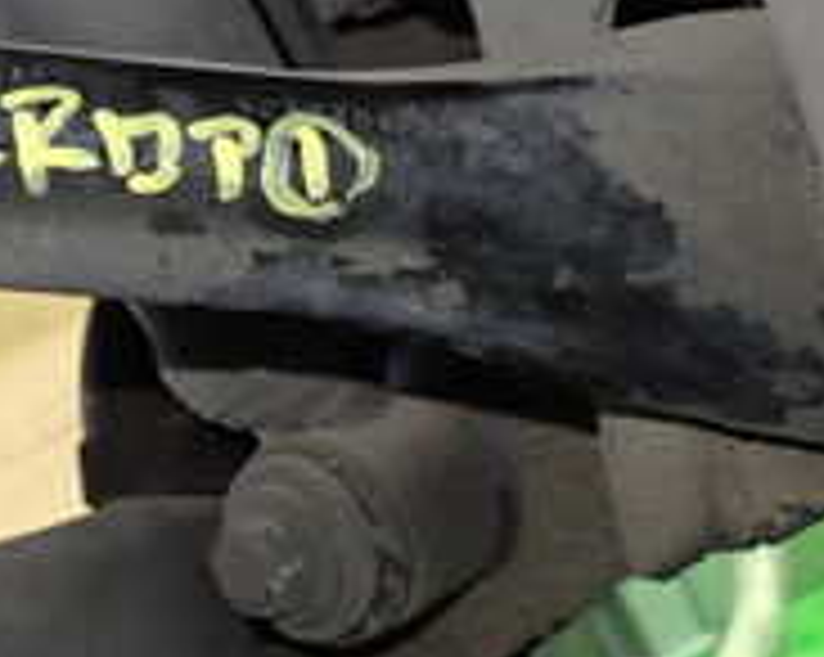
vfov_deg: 19.1
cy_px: 279
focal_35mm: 80
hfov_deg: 23.1
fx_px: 1949
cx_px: 32
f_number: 2
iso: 640
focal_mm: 4.5
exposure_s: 1/30
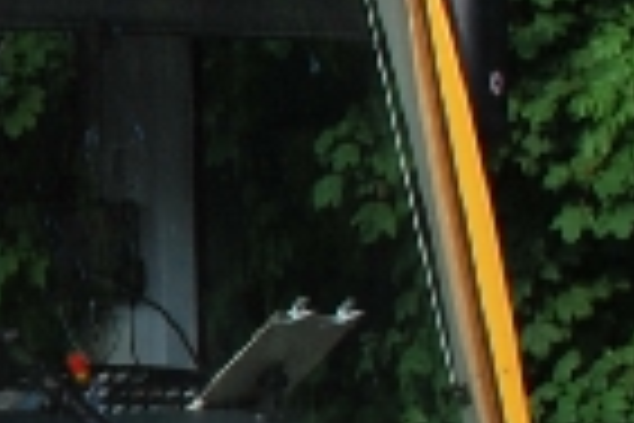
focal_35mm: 283
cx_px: -1367
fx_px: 4984
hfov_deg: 6.5
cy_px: 151
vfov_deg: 4.9
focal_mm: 26
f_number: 6.3
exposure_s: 1/160
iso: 100
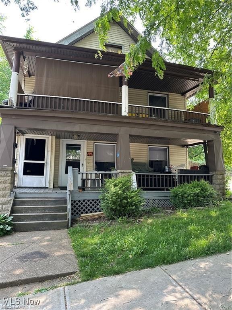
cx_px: 116
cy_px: 155
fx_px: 214
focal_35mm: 24
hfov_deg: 56.8
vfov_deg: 71.6
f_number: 1.78
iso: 80
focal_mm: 6.86
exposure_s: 1/210
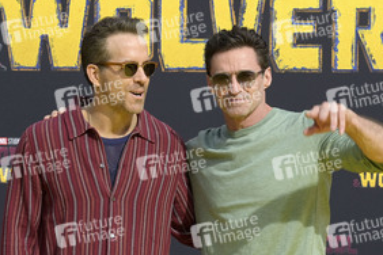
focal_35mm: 168
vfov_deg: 8.2
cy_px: 198
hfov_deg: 12.2
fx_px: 1787
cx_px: 189
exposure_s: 1/250
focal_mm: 105
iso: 320
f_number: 16
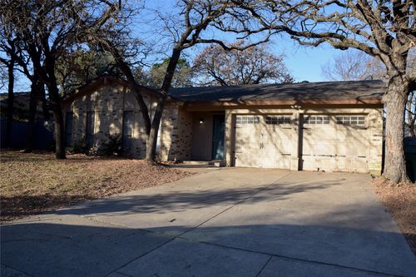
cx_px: 208
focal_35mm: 27
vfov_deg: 47.9
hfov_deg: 67.4
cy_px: 138
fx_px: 312
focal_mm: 18
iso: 280
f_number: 8
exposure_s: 1/250
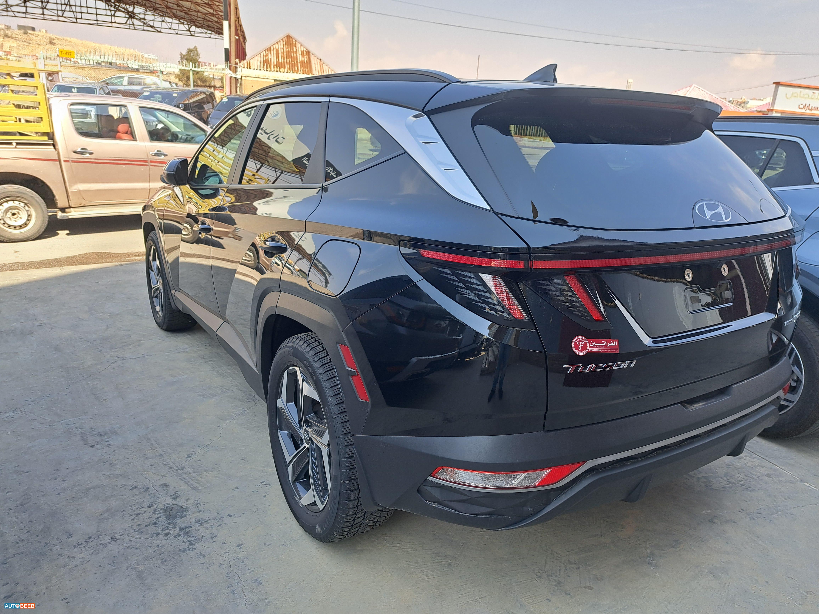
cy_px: 307
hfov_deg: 71.6
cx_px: 410
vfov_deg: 56.8
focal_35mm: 24
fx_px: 568
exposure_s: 1/348
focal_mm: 5.23
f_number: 1.8
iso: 50
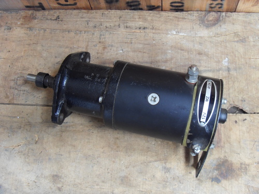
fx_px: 292
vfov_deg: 36.8
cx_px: 130
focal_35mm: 39
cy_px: 97
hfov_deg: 47.9
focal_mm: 6.6
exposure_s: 1/4
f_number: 3.5
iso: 200
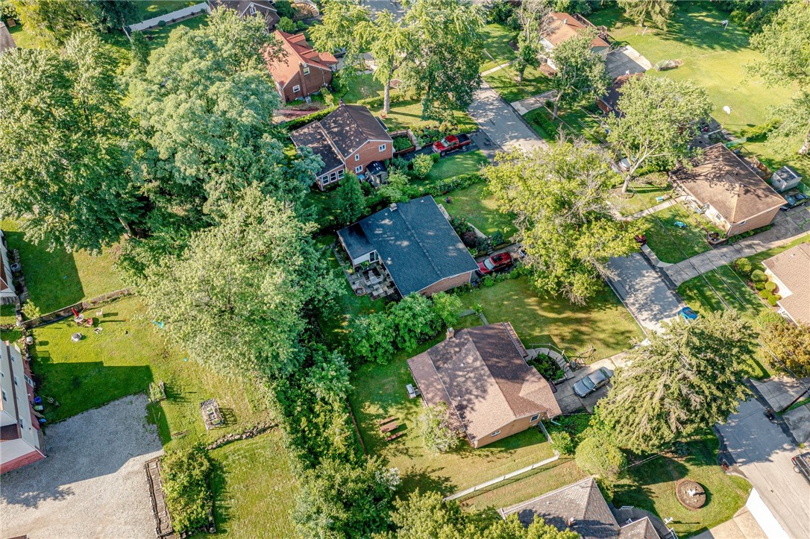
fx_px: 630
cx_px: 405
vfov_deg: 46.4
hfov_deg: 65.5
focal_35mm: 28
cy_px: 270
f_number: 4
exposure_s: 1/120
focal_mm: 10.26
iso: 100
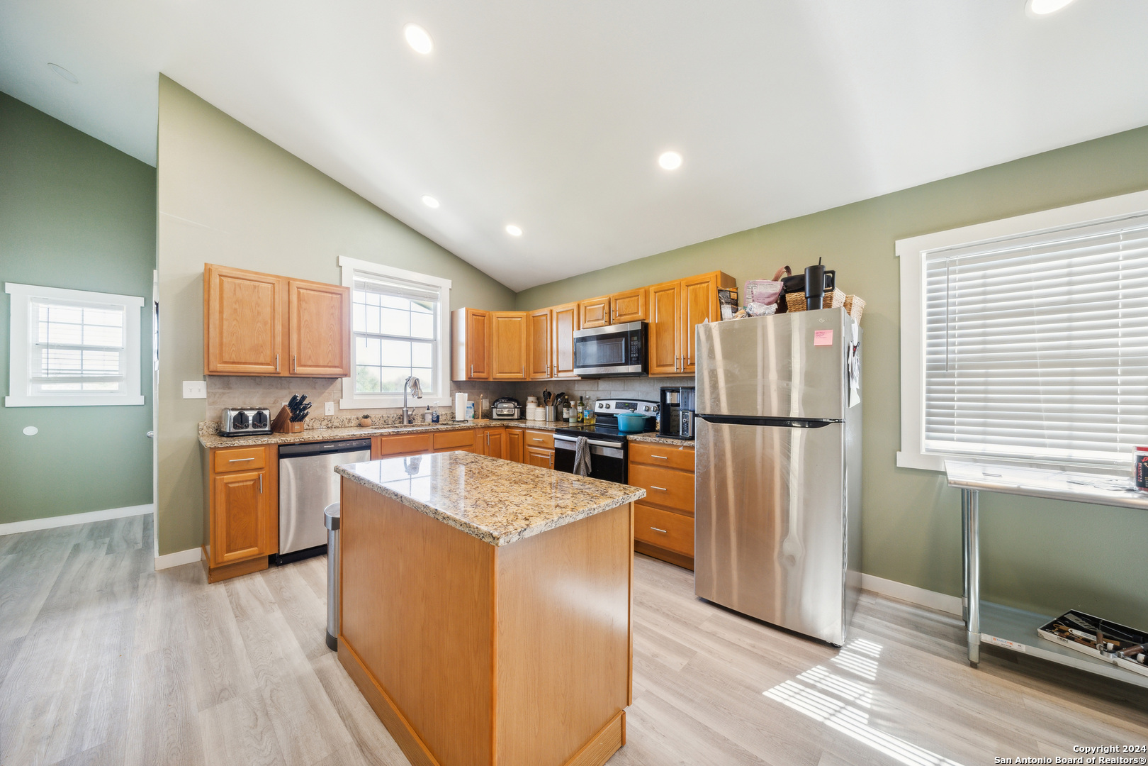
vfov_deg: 90.0
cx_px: 574
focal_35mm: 12
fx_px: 383
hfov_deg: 112.6
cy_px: 383
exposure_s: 1/30
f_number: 8
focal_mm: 12
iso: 800
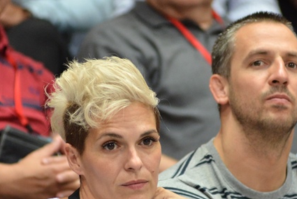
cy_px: 149
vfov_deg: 2.9
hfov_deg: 4.3
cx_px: 159
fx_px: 3979
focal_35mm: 482
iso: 2500
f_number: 3.5
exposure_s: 1/320
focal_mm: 200
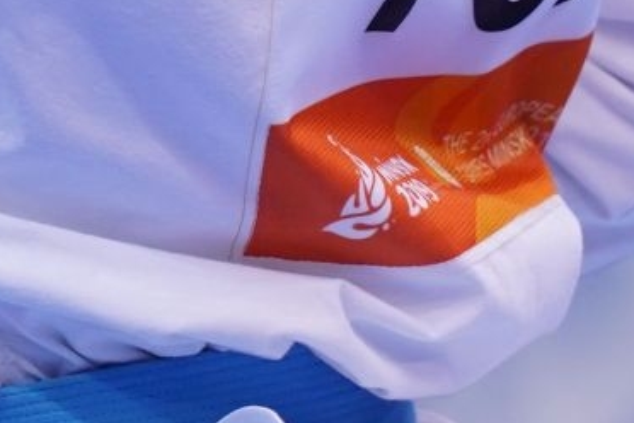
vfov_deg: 0.5
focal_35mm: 2904
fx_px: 51139
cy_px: -570
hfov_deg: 0.7
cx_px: -336
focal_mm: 400
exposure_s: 1/500
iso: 640
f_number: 2.8
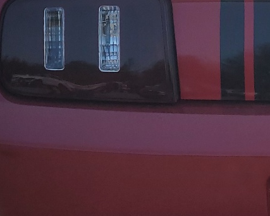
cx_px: 363
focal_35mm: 95
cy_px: 85
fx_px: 759
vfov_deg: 16.2
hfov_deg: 18.6
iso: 50
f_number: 1.5
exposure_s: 1/3333
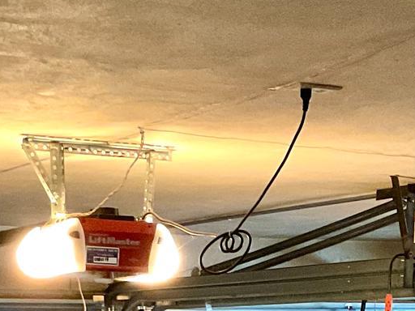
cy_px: 447
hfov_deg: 17.0
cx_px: 257
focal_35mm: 116
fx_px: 1391
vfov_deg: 12.2
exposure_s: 1/30
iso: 500
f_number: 1.8
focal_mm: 3
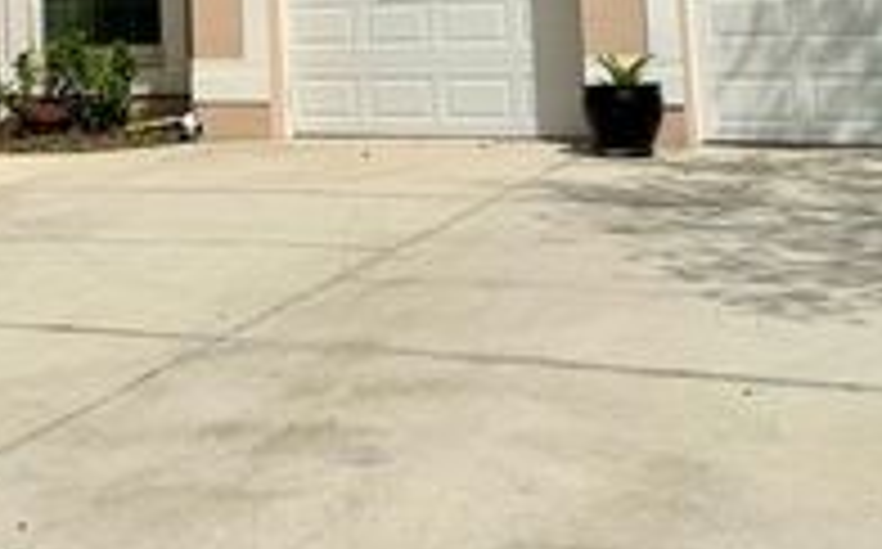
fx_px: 1561
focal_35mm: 65
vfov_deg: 18.7
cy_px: -146
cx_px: 225
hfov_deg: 31.0
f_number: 1.78
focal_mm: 6.76
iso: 80
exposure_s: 1/12346
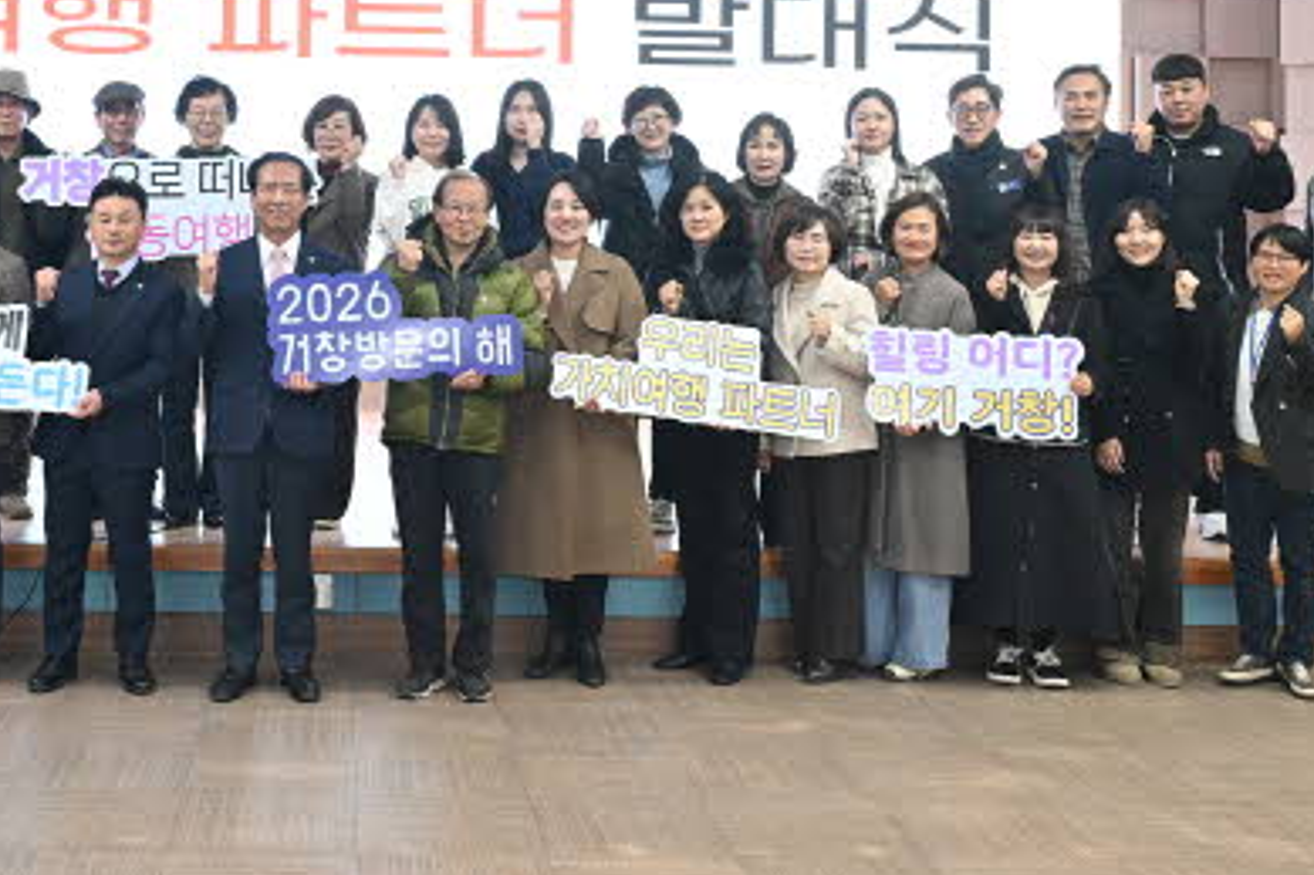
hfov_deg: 36.4
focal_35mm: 54
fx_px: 1970
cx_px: 409
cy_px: 115
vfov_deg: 24.4
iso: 4000
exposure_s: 1/200
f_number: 4.5
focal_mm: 30
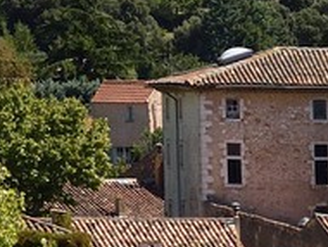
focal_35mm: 404
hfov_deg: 4.6
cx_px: 1212
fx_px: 3833
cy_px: 544
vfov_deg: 3.6
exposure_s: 1/250
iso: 200
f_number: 11
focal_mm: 50
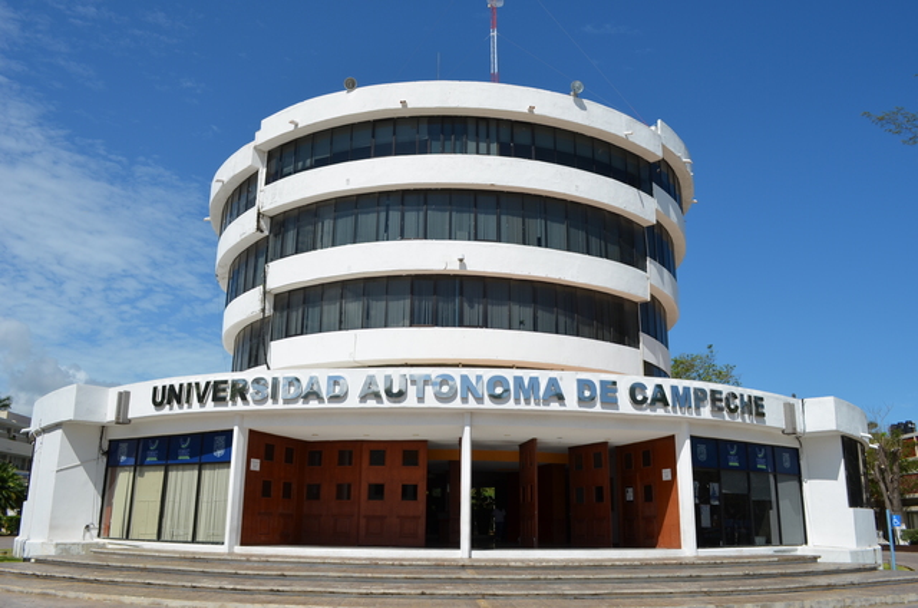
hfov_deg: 62.0
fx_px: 763
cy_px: 304
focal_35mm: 30
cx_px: 459
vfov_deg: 43.4
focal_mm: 20
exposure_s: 1/400
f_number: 10
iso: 100
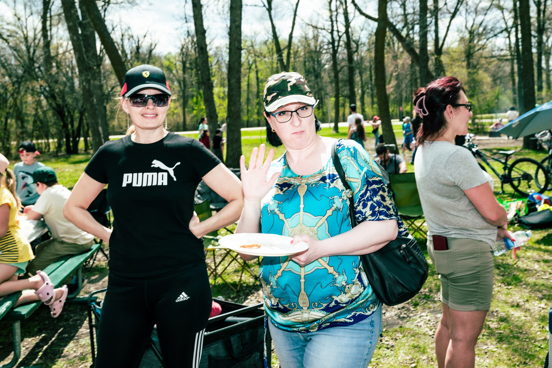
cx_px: 276
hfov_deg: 53.1
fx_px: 552
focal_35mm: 36
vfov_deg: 36.9
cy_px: 184
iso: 160
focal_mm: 36
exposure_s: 1/200
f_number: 5.6
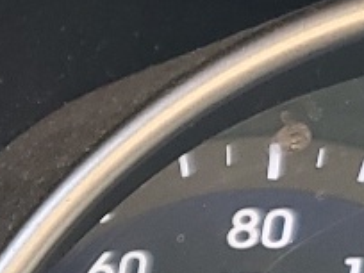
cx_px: -426
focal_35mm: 204
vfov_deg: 7.2
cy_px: 428
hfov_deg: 9.0
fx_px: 2145
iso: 64
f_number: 1.5
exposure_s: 1/120
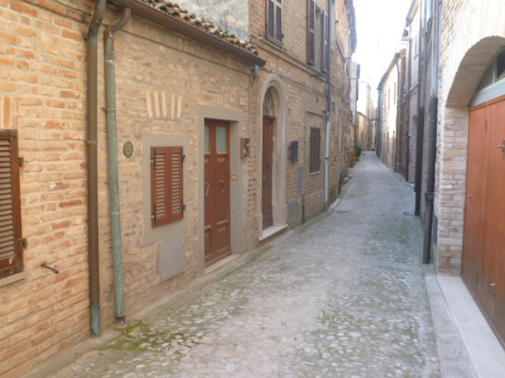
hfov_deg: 56.8
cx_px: 252
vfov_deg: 44.2
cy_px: 189
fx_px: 467
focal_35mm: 32
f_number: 3
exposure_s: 1/60
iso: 80
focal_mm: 5.7
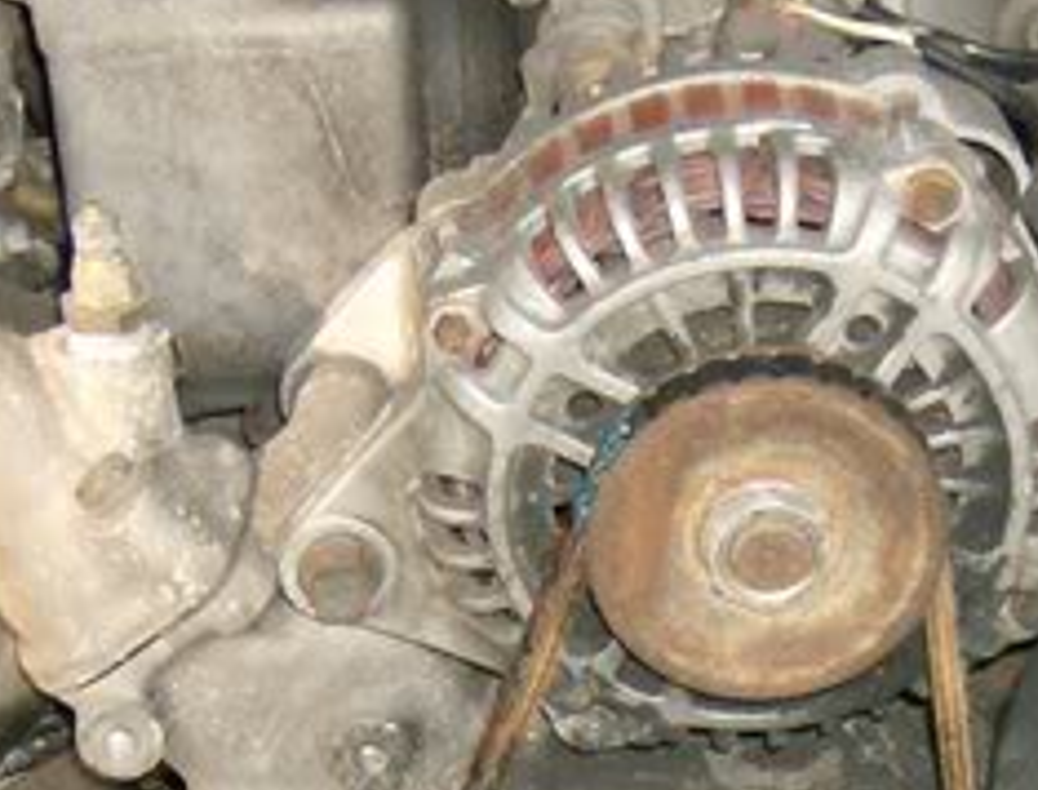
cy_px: 901
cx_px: 599
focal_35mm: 123
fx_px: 3707
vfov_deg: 11.9
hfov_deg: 15.9
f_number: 2.8
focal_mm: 6
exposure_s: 1/60
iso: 200
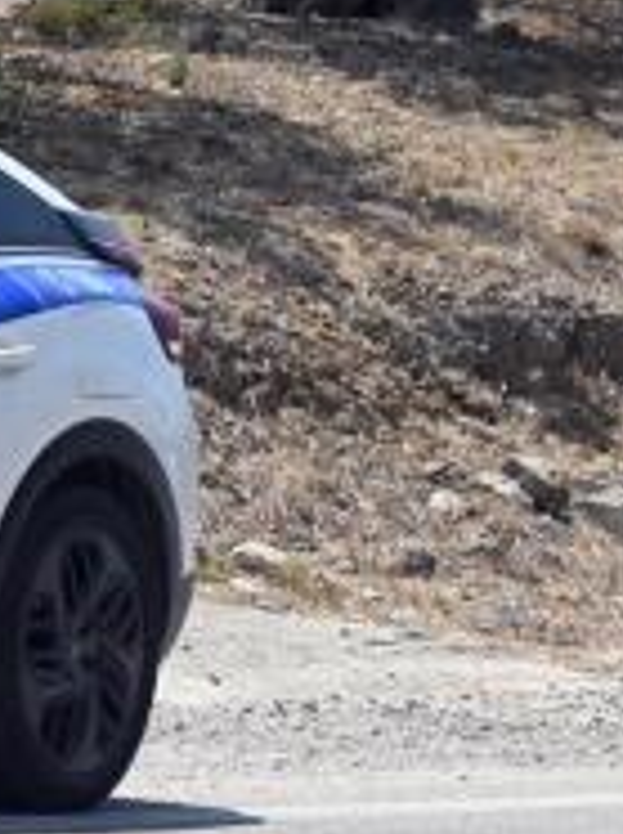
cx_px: -672
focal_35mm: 485
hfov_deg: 3.0
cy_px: 395
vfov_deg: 4.1
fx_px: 11665
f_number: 11
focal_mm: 95
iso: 1000
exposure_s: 1/2000
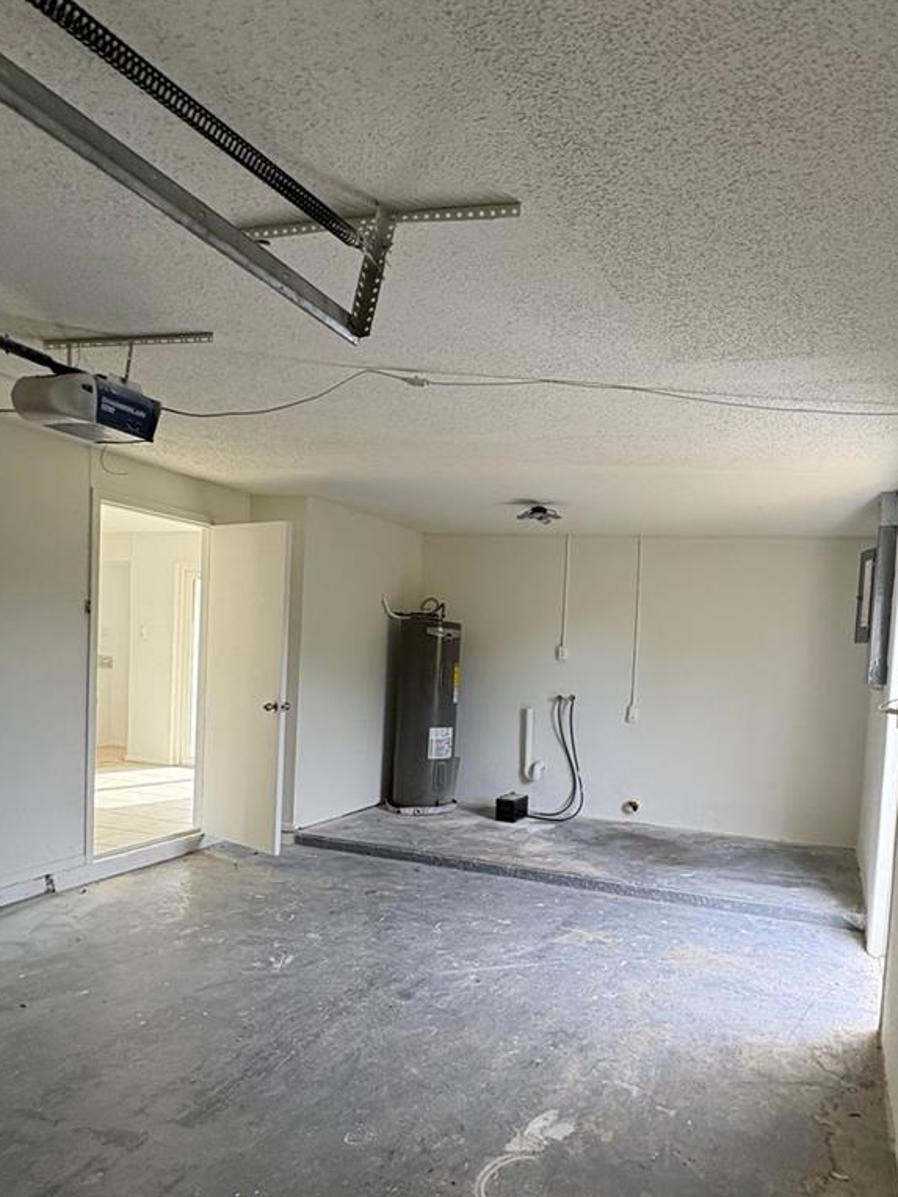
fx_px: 761
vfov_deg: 75.8
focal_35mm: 22
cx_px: 608
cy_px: 694
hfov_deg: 59.5
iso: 64
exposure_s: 1/99
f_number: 2.2
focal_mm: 2.22
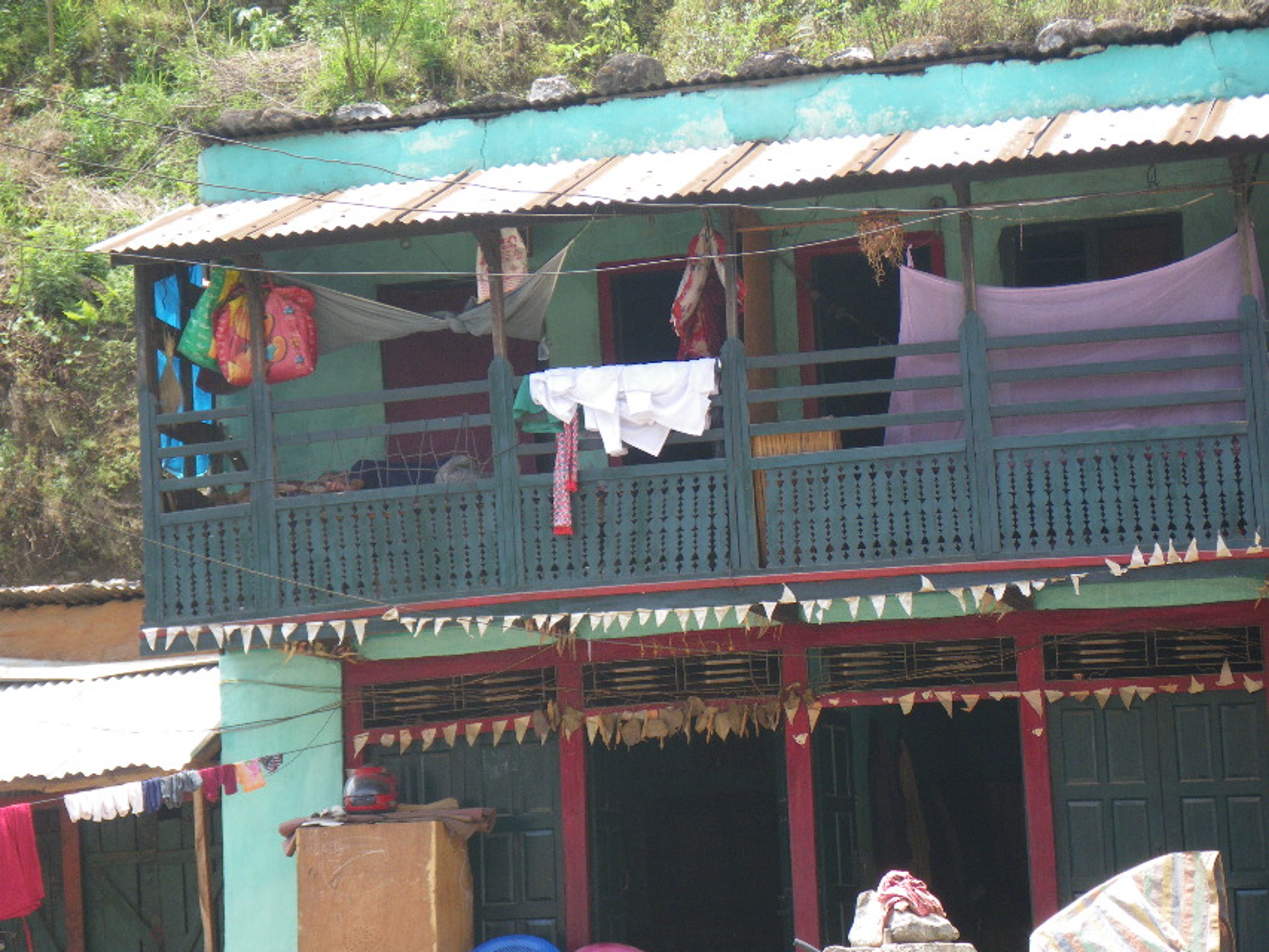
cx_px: 634
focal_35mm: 94
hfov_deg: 20.9
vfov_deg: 15.7
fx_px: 3446
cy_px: 476
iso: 125
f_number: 5
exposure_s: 1/125
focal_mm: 16.7
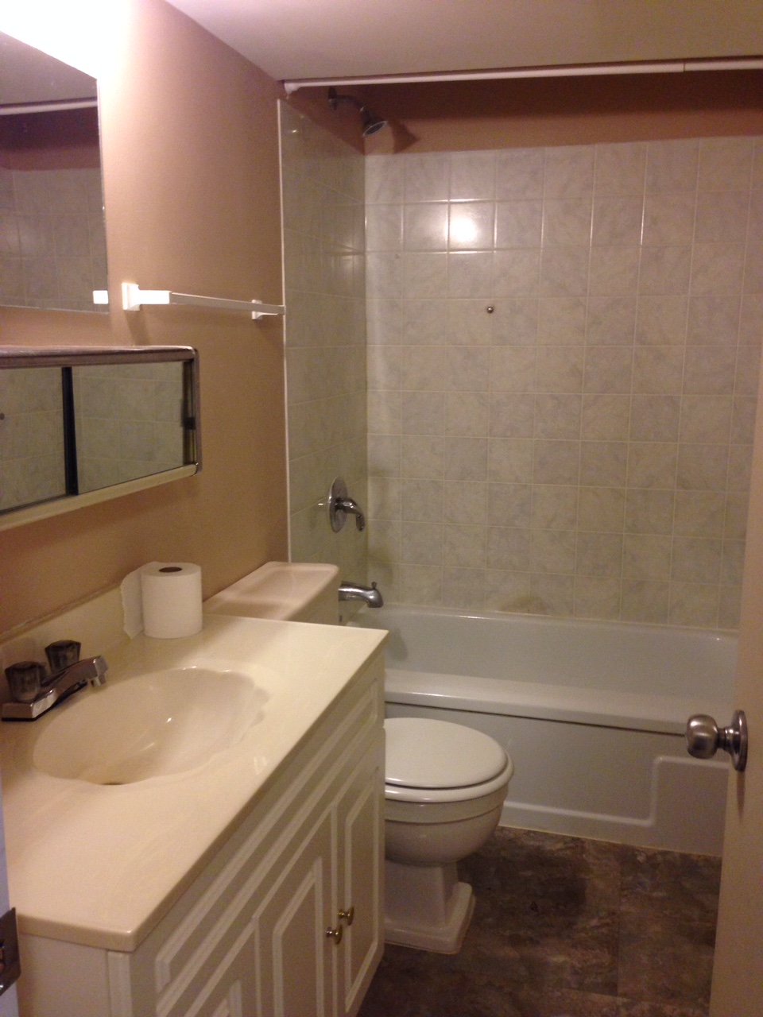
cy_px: 508
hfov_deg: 42.9
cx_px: 382
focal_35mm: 33
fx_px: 970
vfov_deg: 55.4
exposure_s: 1/20
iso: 160
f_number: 2.4
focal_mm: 4.12
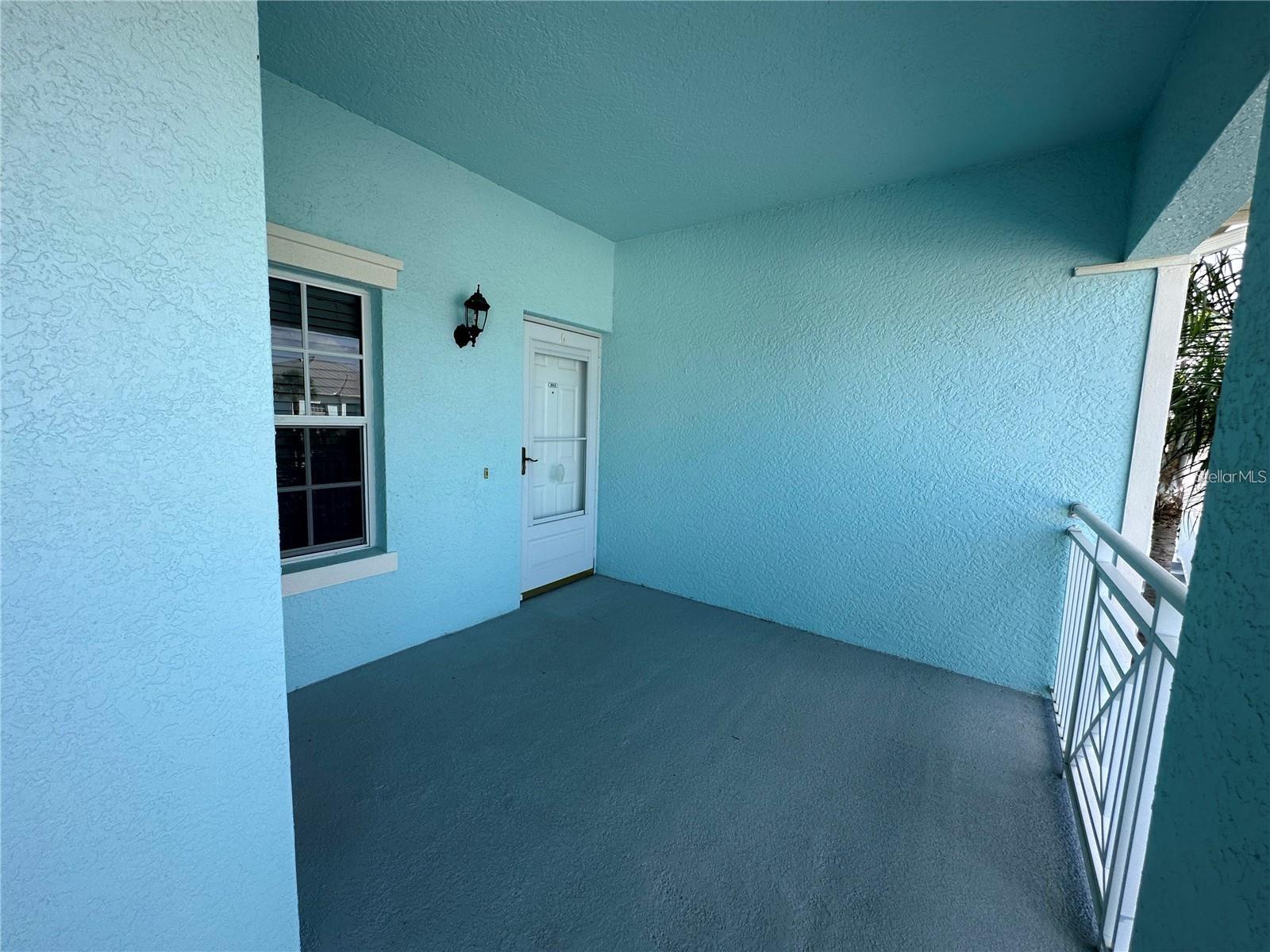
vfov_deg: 85.7
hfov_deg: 102.1
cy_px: 476
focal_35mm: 14
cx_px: 635
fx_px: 514
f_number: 2.2
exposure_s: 1/334
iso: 40
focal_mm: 2.22
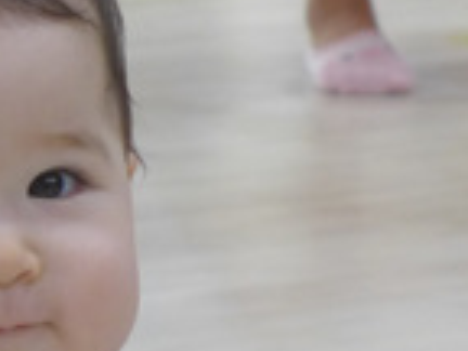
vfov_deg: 4.8
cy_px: 296
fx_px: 4205
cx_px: -244
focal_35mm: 311
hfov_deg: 6.3
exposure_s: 1/100
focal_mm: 13.7
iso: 250
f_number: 2.1
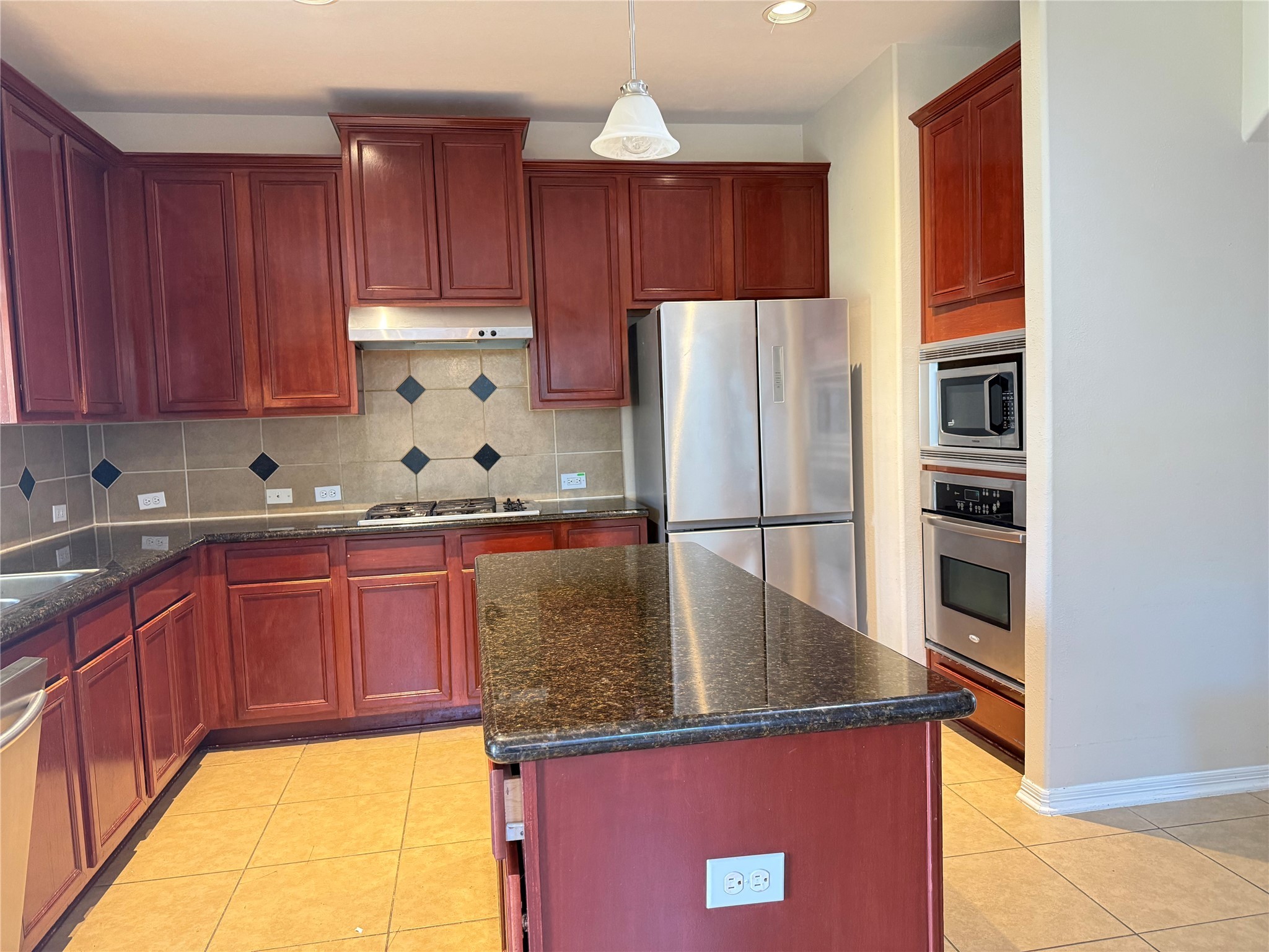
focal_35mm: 24
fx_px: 880
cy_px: 476
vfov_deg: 56.8
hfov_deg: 71.6
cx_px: 634
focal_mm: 6.76
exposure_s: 1/60
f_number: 1.78
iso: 400
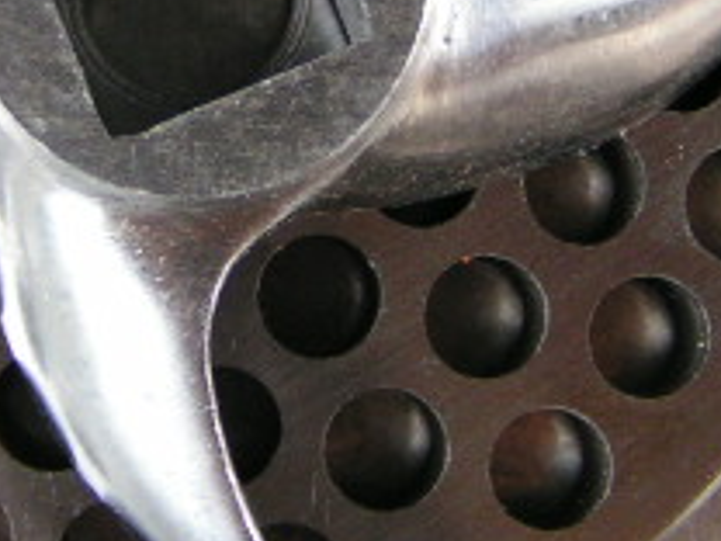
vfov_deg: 12.5
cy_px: 0
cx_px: 194
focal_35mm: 117
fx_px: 2437
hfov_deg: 16.8
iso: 100
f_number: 2.8
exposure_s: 1/40
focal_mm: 5.8
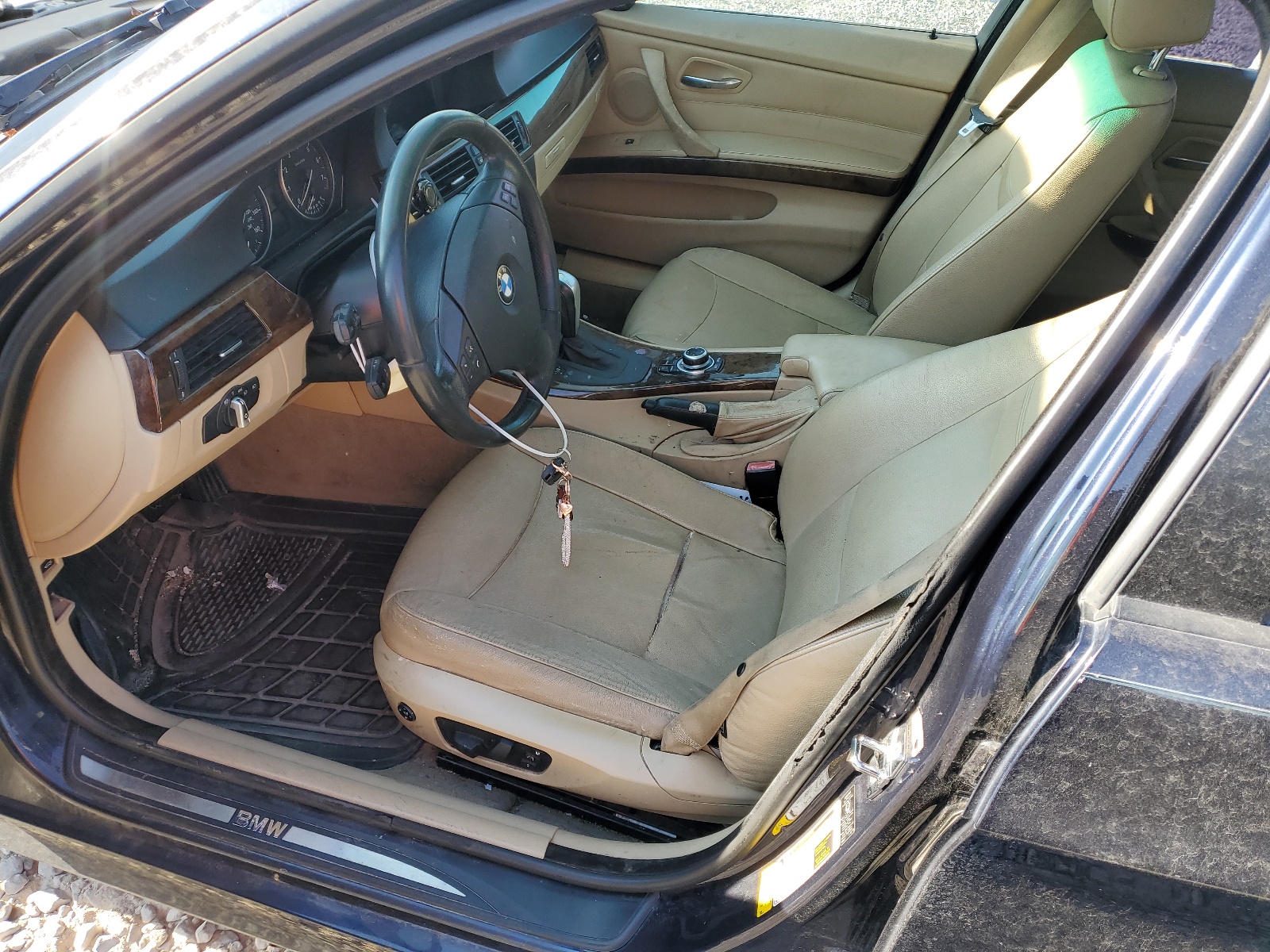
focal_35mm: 26
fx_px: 954
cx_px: 635
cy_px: 476
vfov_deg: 53.1
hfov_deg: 67.3
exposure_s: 1/303
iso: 50
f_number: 1.5
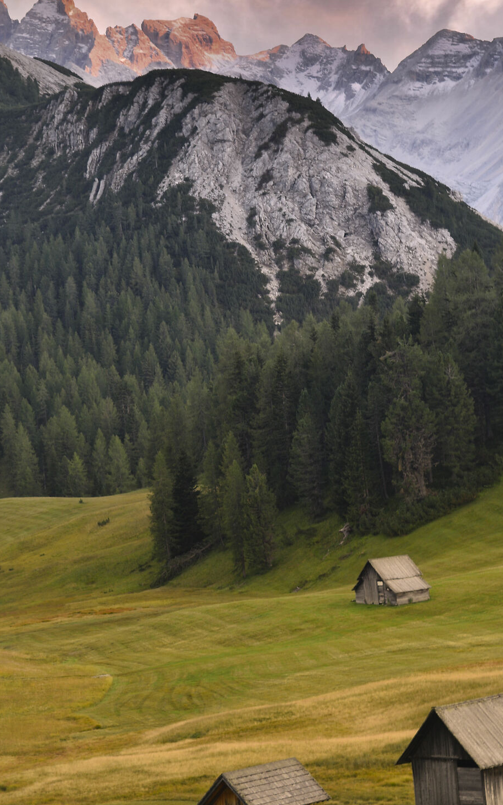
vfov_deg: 16.6
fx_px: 2765
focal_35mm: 126
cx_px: 375
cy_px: 392
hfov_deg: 10.4
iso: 100
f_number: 4
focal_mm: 75
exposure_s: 1/15
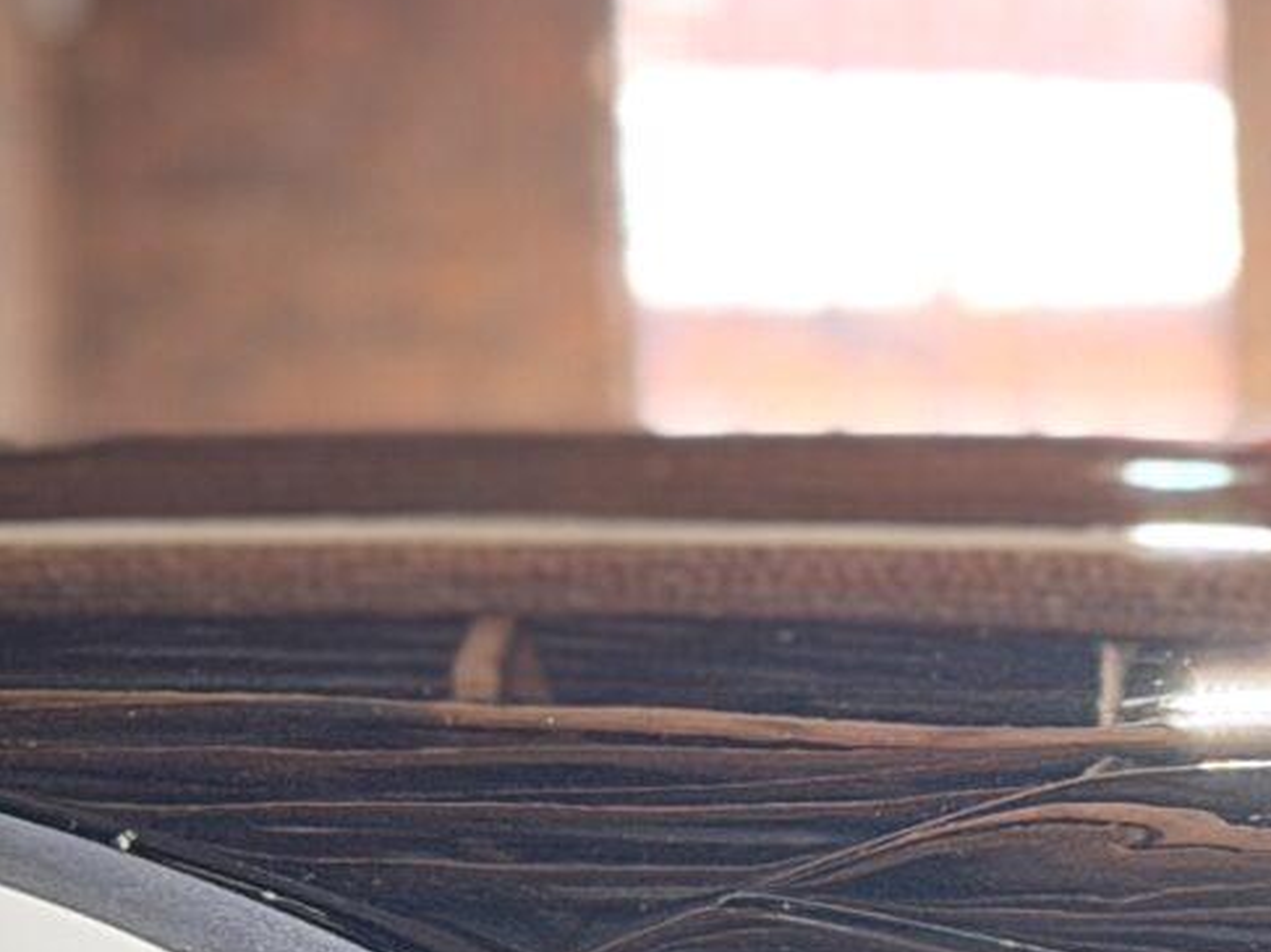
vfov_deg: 5.8
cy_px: 1297
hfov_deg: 7.3
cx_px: 3175
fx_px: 9285
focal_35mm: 253
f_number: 1.78
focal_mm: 6.76
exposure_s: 1/33
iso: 200
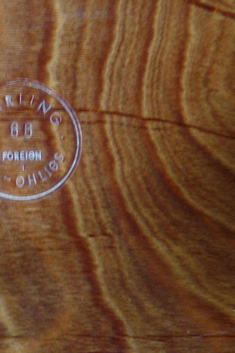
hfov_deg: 32.8
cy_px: 176
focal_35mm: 39
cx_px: 34
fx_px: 382
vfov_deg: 49.6
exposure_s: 1/6
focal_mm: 4.6
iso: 200
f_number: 2.8
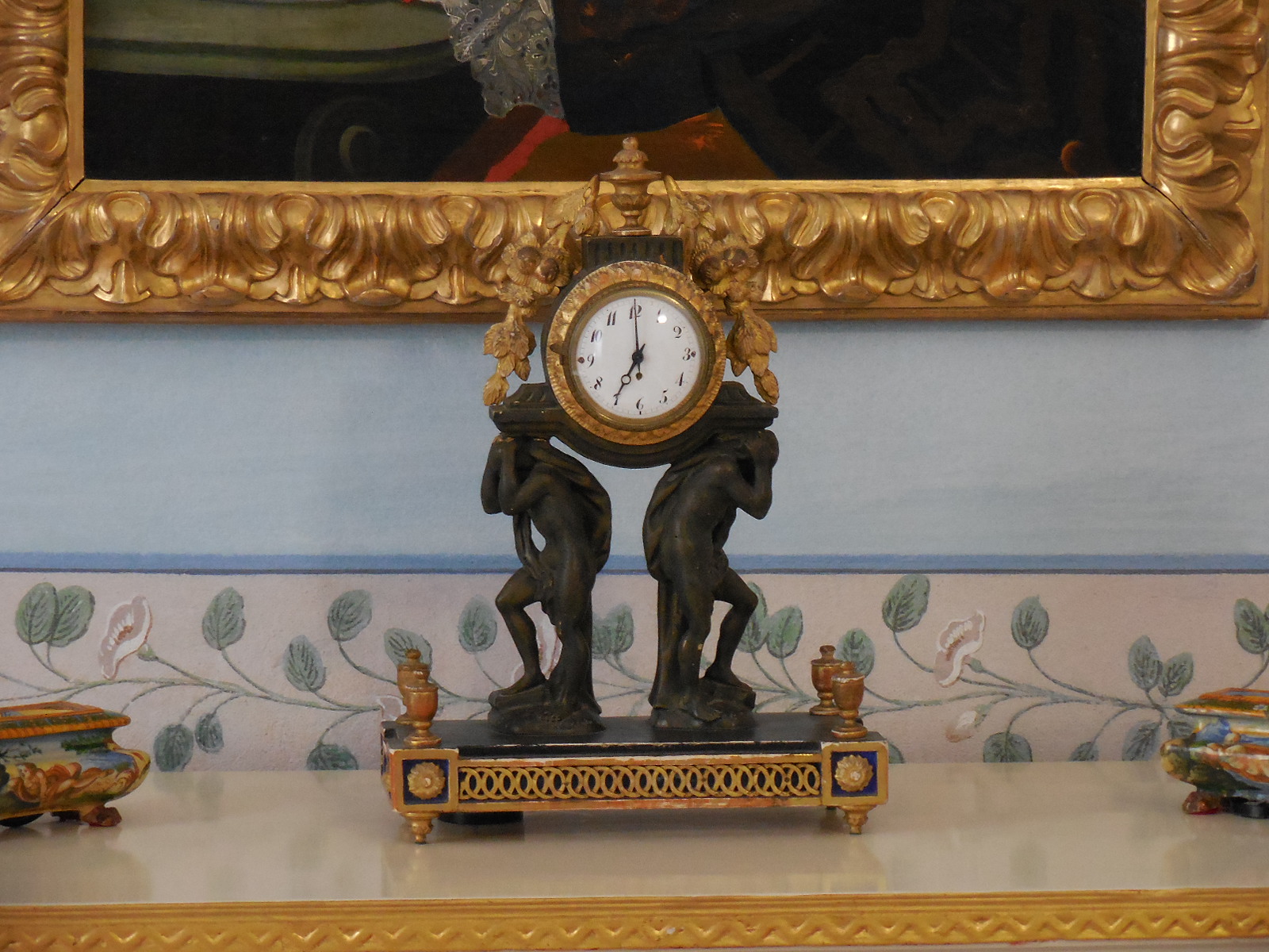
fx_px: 4143
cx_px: 634
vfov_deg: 13.1
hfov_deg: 17.4
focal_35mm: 113
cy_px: 476
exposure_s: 1/13
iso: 800
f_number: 5.1
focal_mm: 20.4
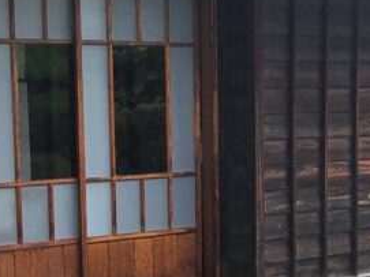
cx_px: 453
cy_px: 334
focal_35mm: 124
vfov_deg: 11.7
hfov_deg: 15.3
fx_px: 1325
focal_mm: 4
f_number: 1.8
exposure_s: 1/952
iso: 20
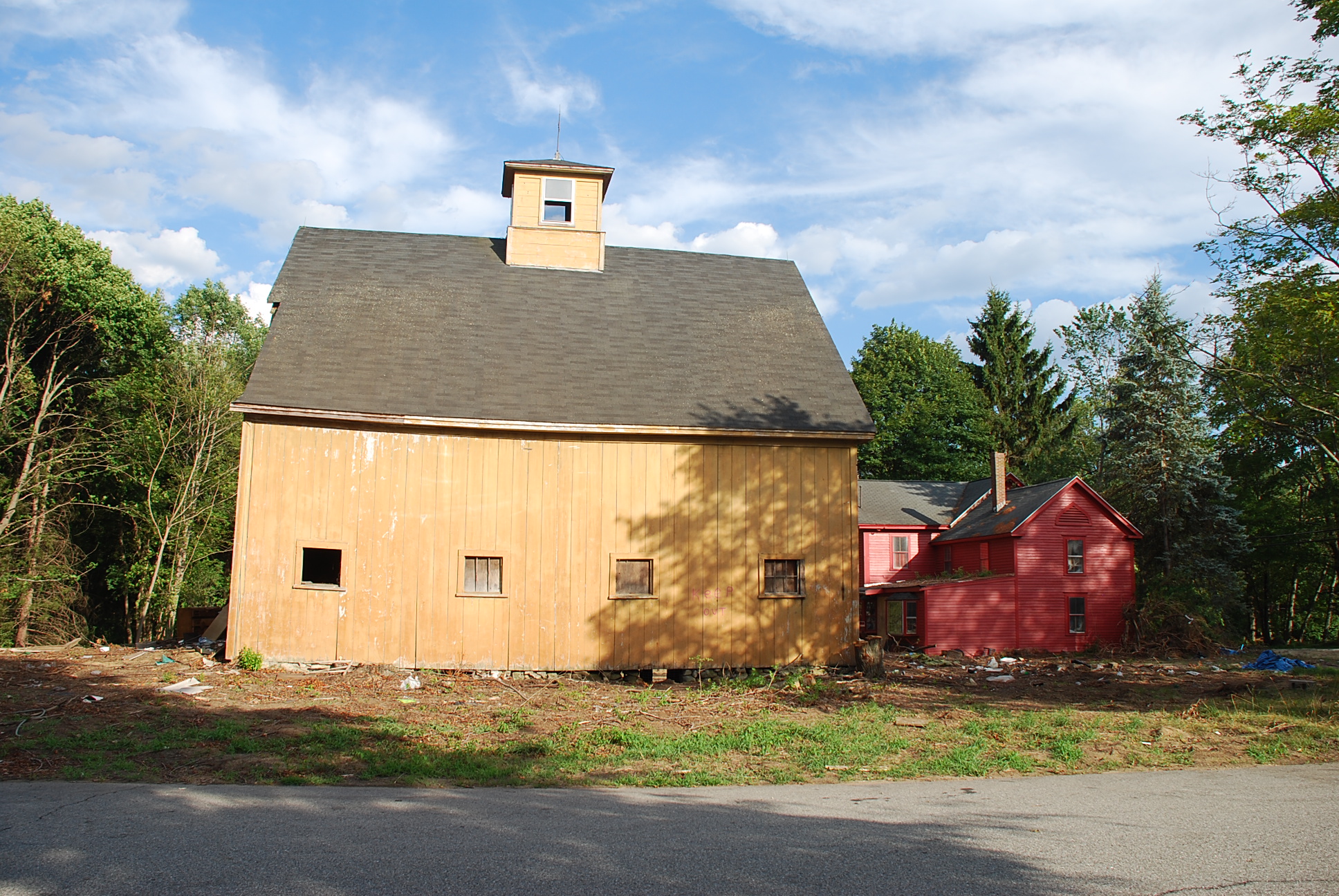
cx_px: 670
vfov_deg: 48.0
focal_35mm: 27
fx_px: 1005
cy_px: 448
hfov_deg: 67.3
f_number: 7.1
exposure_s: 1/200
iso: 100
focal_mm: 18
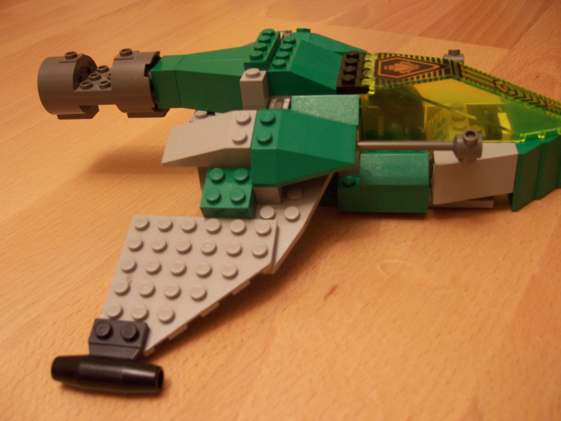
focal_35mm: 36
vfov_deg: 39.7
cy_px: 210
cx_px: 280
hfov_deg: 51.4
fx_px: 583
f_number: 2.8
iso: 160
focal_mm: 6.2
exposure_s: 1/10
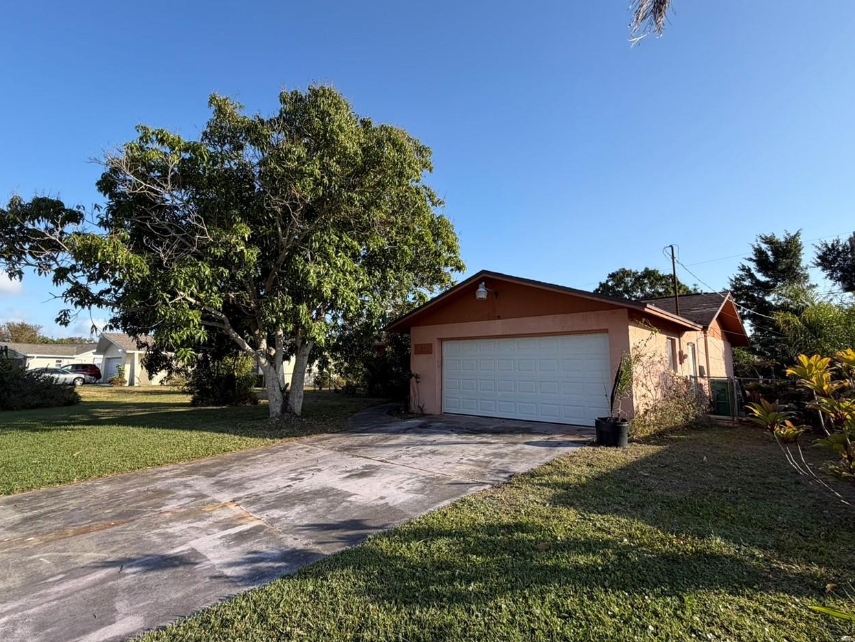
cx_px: 417
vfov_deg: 71.6
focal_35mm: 18
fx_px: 445
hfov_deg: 87.7
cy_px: 308
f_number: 2.2
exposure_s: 1/770
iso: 32
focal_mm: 2.22
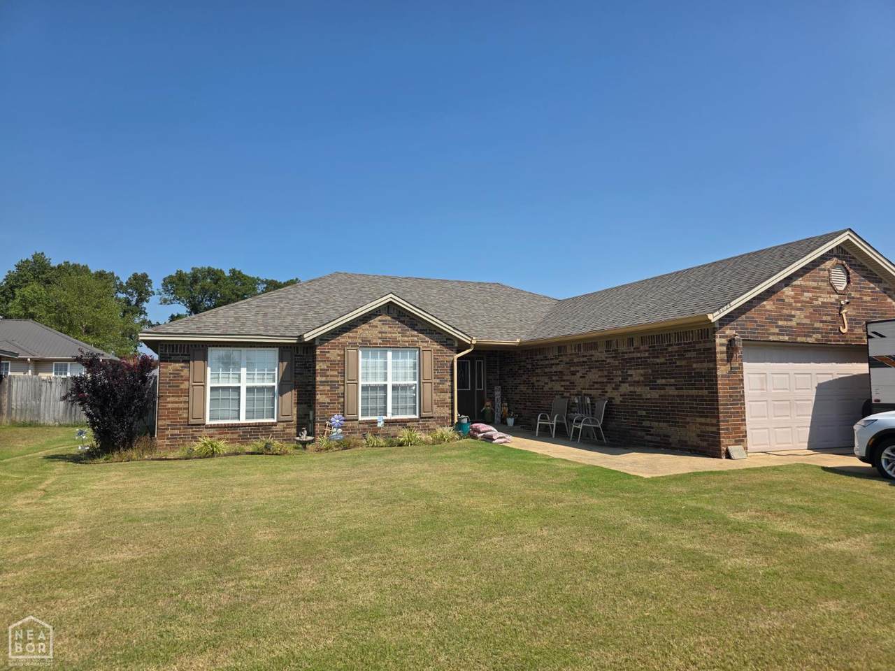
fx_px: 595
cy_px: 336
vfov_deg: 58.9
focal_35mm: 23
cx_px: 448
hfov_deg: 73.9
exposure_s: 1/7333
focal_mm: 6.3
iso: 80
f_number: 1.7
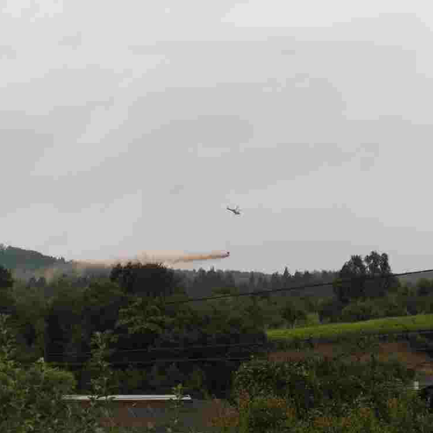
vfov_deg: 9.8
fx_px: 2519
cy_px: 217
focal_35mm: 178
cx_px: 223
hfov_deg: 9.8
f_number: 4.5
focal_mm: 22.9
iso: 50
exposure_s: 1/200
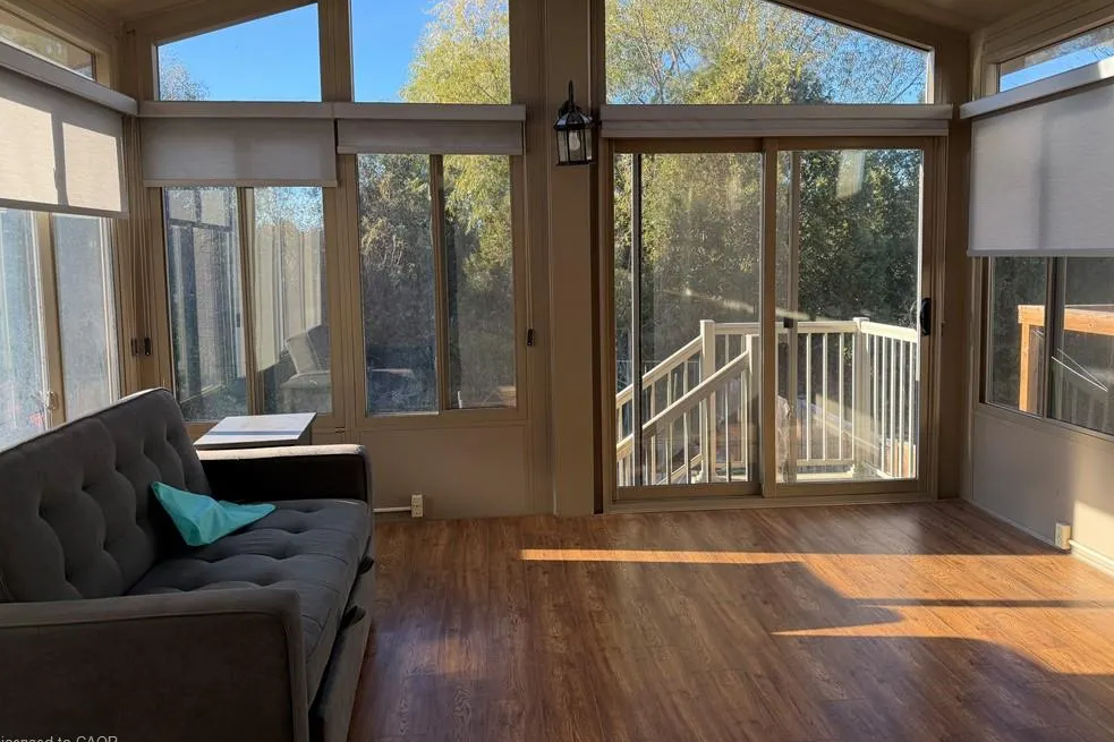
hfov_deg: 69.4
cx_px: 571
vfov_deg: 49.4
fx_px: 804
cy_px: 318
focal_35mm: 26
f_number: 1.78
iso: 100
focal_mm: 6.76
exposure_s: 1/555
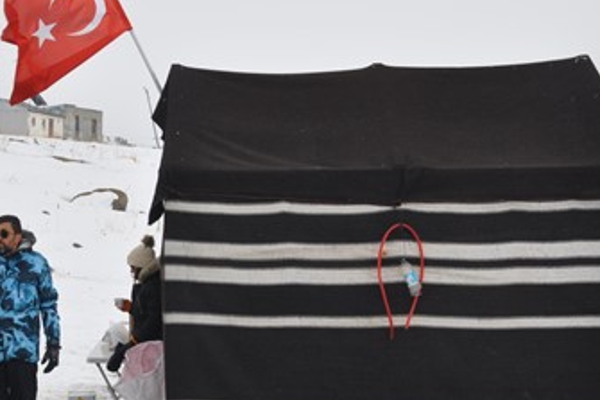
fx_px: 1549
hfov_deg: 21.5
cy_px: 257
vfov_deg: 14.7
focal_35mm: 93
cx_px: 90
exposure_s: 1/200
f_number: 14
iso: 200
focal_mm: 32
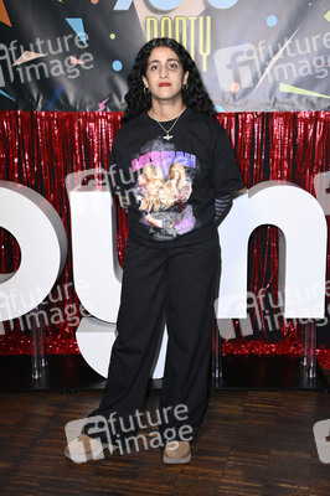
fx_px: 661
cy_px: 248
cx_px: 165
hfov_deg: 28.0
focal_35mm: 48
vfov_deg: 41.1
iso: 2000
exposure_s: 1/250
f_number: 5.6
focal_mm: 48
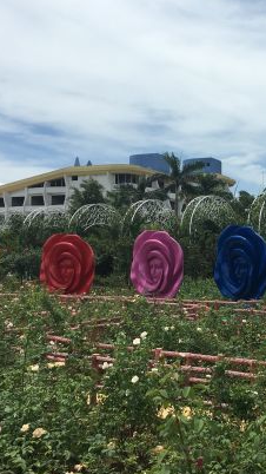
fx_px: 690
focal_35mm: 55
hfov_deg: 21.2
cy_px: 243
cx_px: 257
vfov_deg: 37.9
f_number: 2.2
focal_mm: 4.15
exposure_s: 1/2564
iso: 25
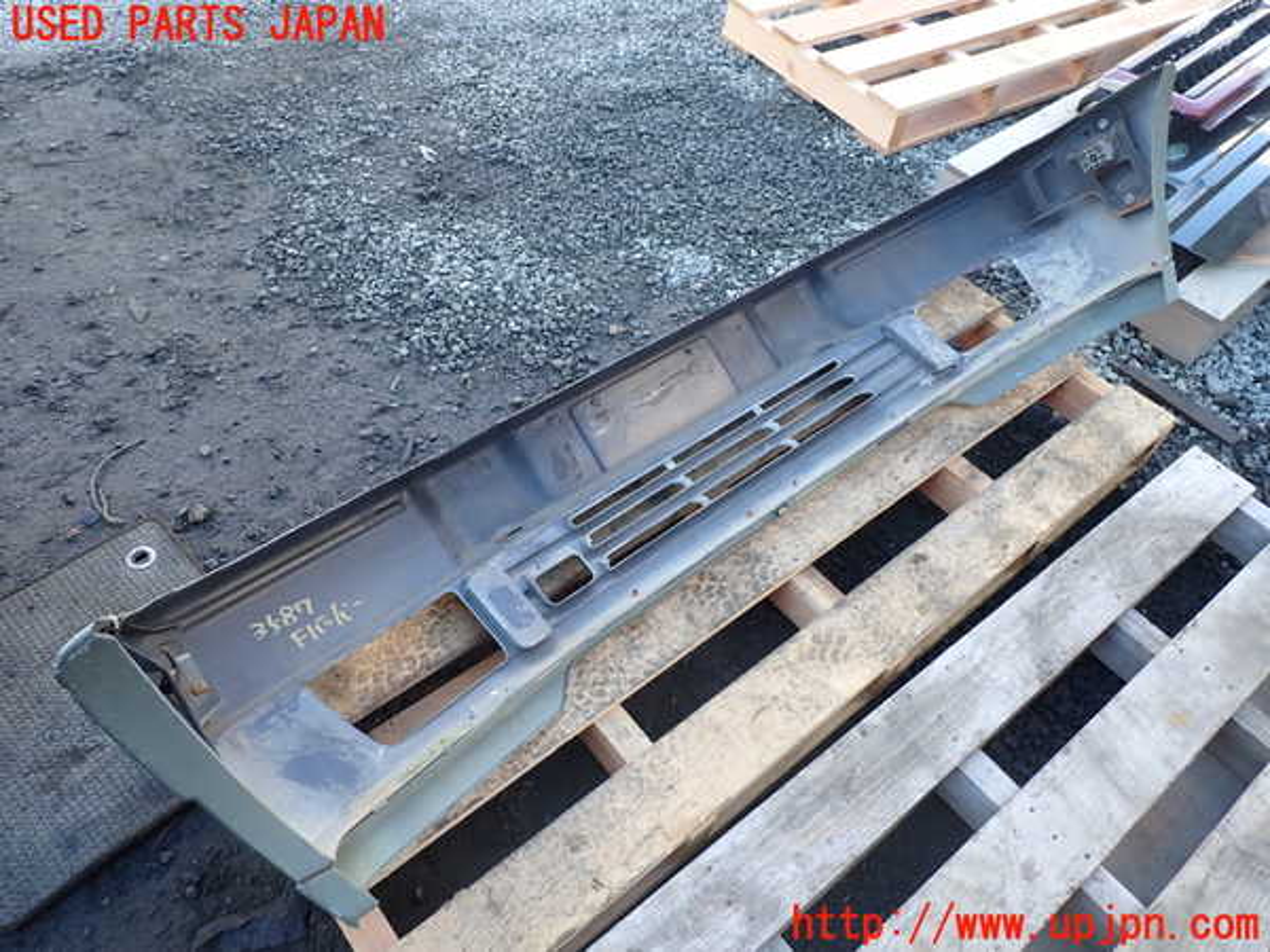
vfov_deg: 54.9
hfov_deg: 69.4
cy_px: 476
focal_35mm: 25
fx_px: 917
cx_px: 635
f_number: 2.8
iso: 100
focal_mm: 4.5
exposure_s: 1/80
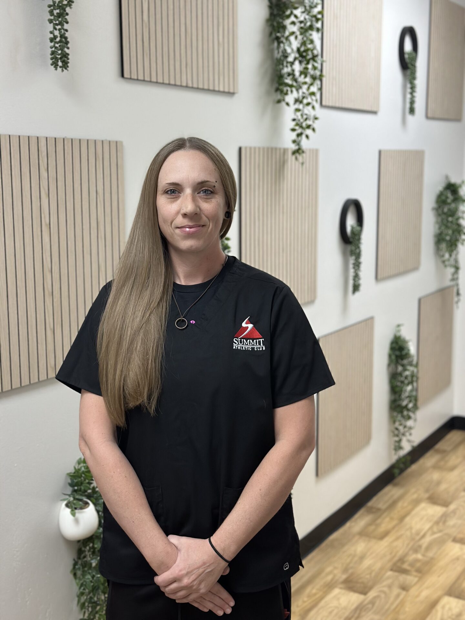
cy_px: 310
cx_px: 232
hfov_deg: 30.3
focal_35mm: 48
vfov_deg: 39.7
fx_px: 860
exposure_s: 1/60
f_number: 1.78
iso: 250
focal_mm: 6.86
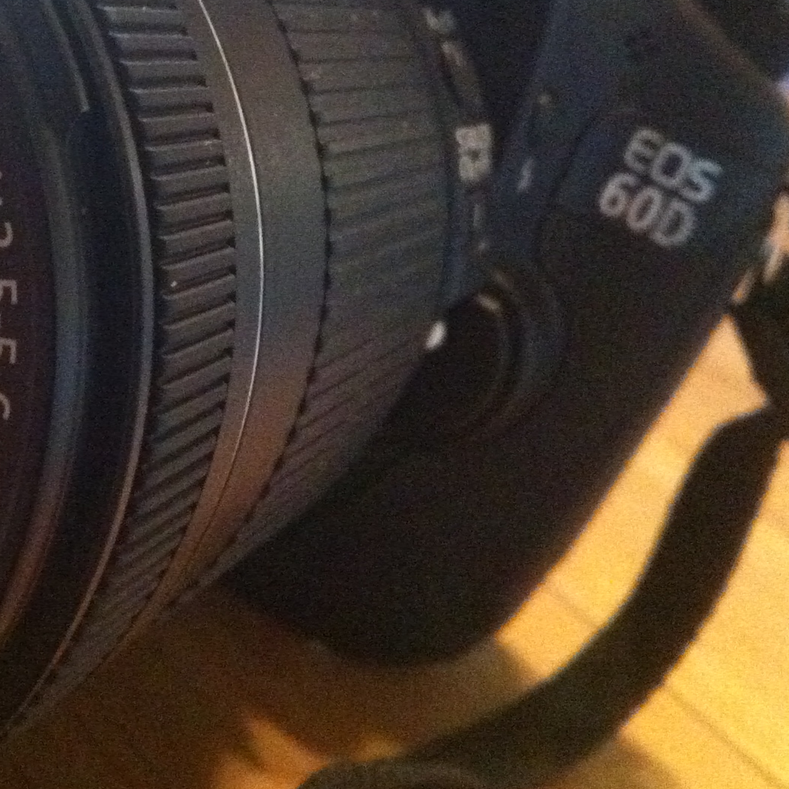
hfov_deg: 21.9
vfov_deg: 22.4
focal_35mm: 76
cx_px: -5
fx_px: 1960
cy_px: 150
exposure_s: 1/17
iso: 1000
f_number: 2.8
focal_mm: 3.85
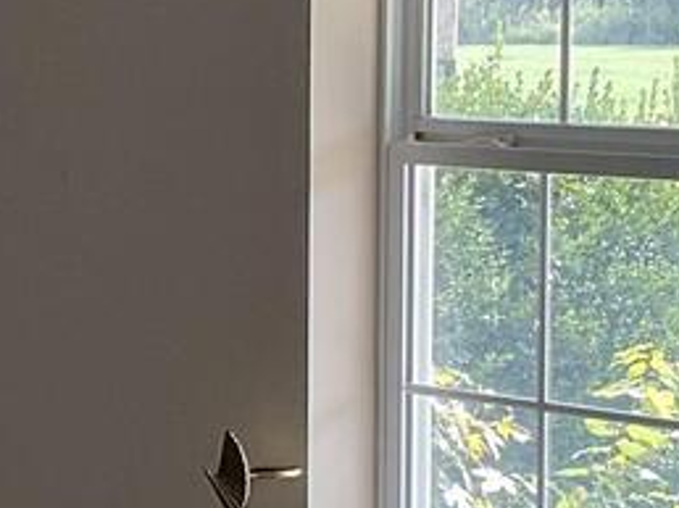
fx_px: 3175
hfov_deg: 12.0
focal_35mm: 162
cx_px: -87
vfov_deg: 9.1
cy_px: 308
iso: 32
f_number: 1.8
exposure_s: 1/120
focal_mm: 3
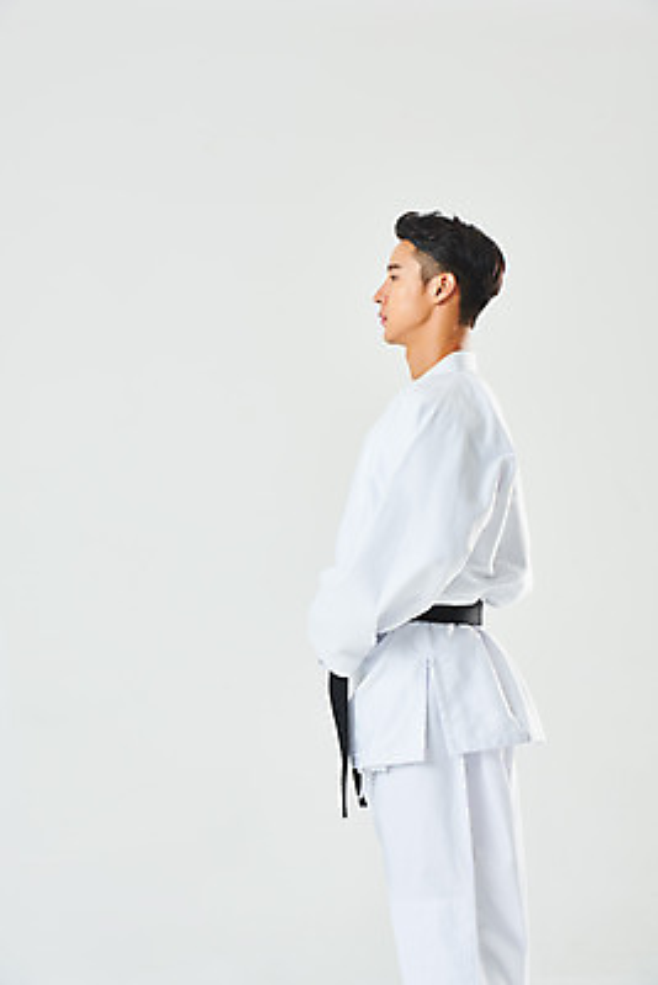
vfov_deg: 17.1
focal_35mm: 120
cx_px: 329
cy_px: 492
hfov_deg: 11.4
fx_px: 3287
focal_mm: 120
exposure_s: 1/125
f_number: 11
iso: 100
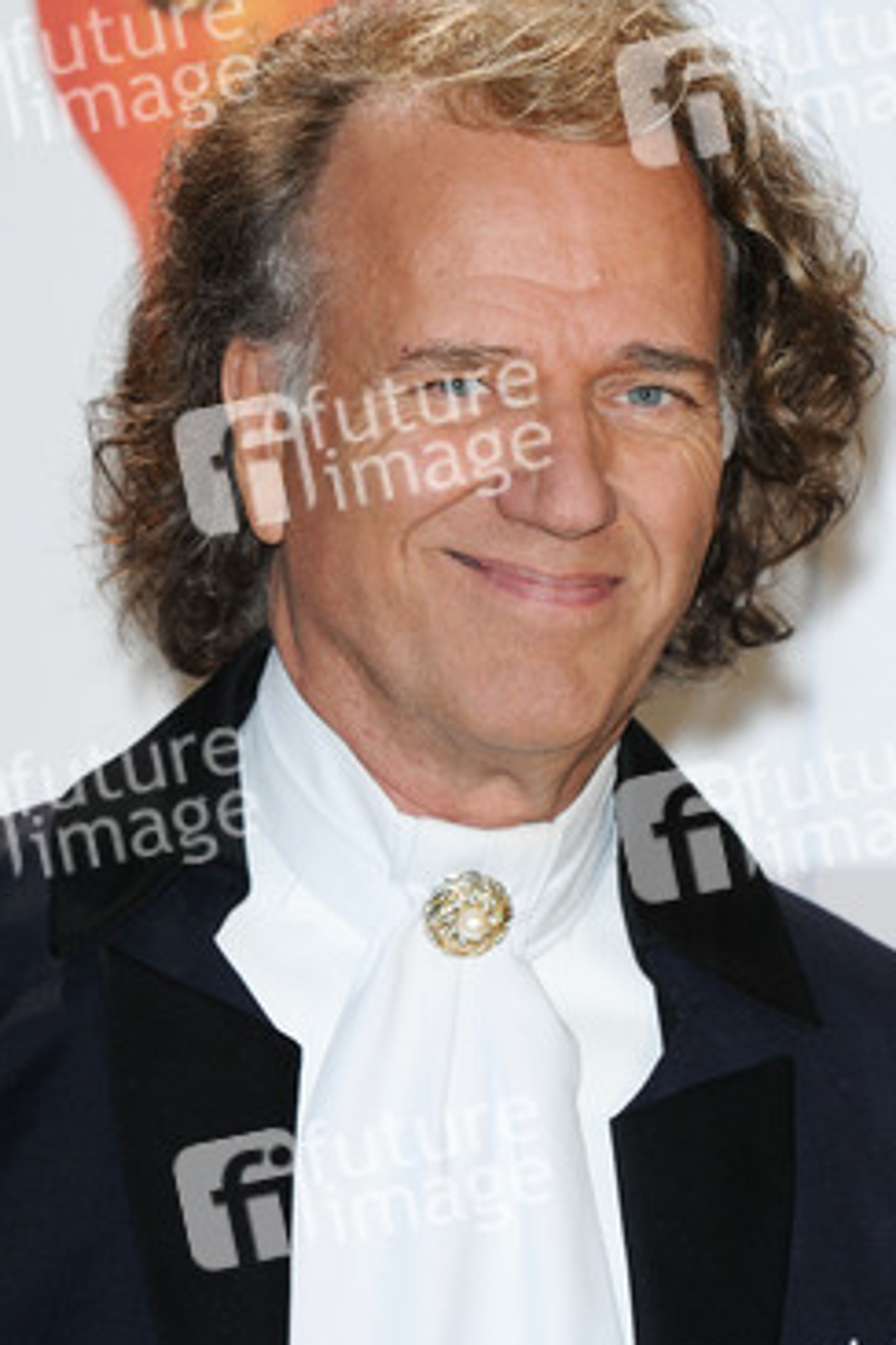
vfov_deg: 9.3
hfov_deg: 6.2
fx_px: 8270
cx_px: 472
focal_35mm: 222
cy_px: 632
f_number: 4.5
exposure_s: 1/250
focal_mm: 135
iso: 320
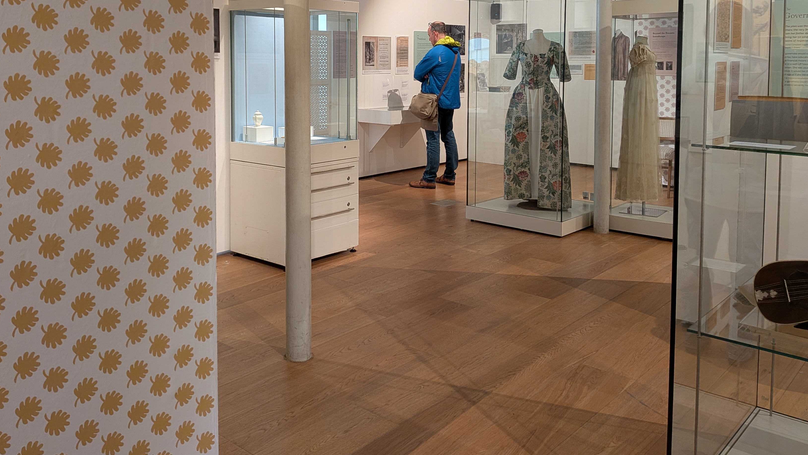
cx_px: 384
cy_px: 101
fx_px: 686
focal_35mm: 32
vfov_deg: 35.7
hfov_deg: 61.0
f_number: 1.7
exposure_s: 1/25
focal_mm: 4.53
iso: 130
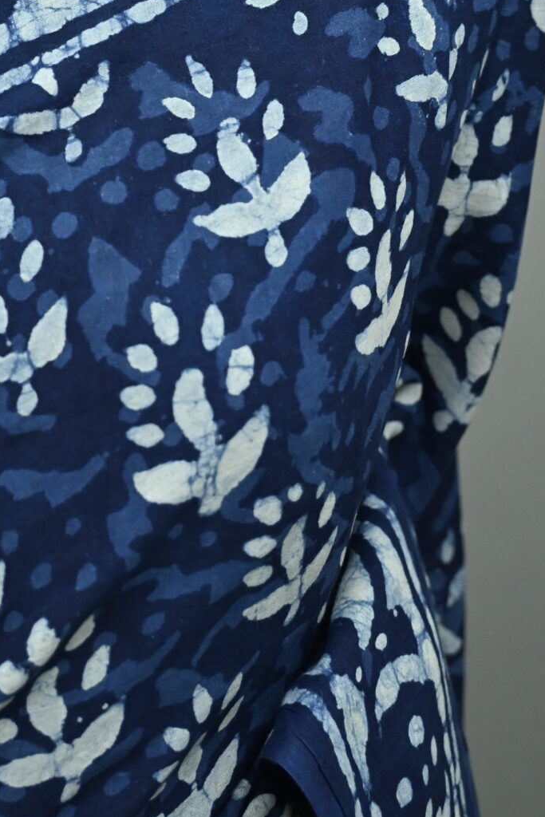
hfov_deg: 13.3
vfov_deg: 19.4
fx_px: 2270
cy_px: -124
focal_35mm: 100
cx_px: -113
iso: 3200
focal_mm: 40
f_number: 4
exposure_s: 1/125
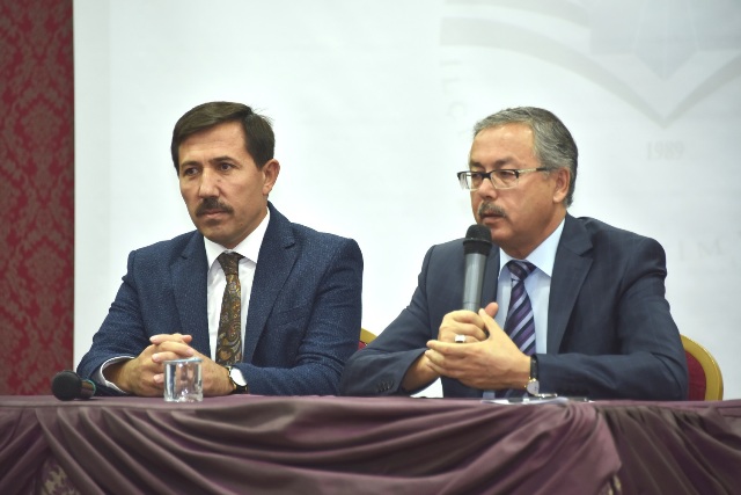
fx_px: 5147
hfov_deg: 8.2
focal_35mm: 250
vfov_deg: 5.5
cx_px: 370
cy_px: 248
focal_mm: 250
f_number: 5.6
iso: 640
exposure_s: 1/60
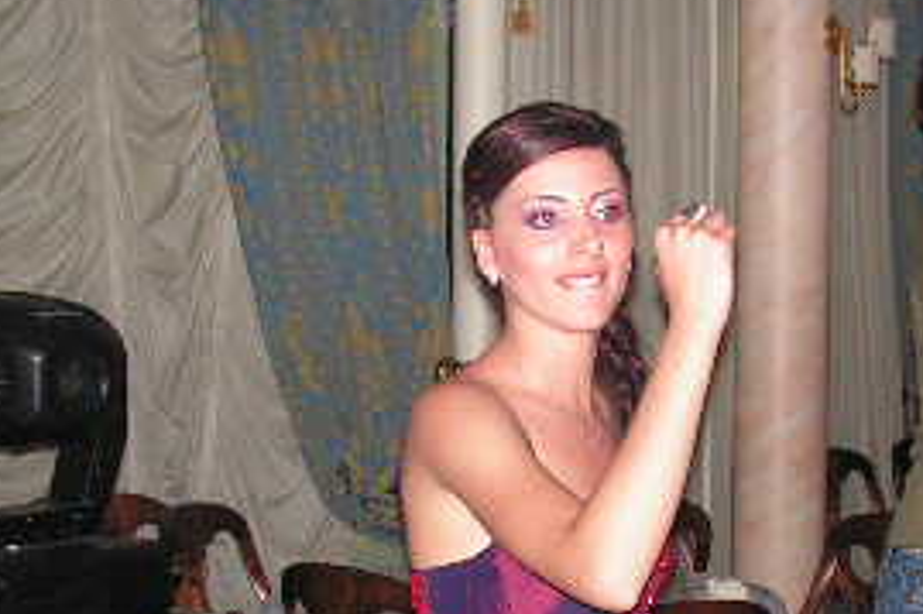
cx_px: 631
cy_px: 576
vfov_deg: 15.1
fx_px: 2280
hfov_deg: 22.8
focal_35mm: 89
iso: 200
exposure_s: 1/40
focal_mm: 6
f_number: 3.2
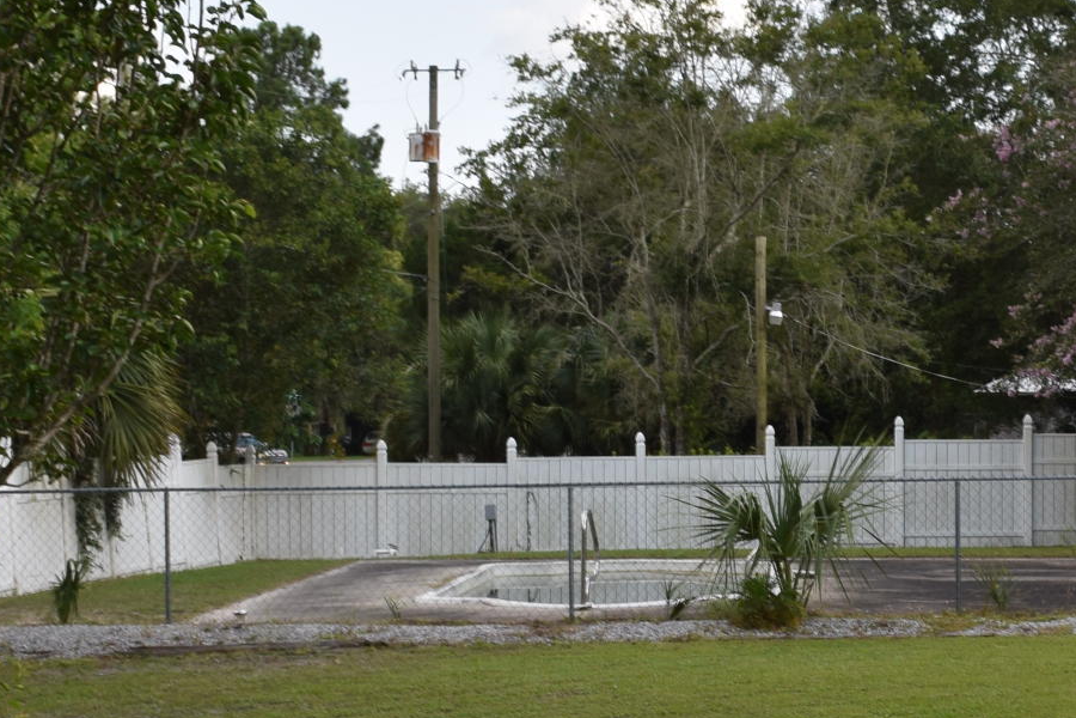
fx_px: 2690
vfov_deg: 15.1
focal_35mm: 90
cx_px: 921
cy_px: 617
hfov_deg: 22.2
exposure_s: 1/160
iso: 100
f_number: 6.3
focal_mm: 18
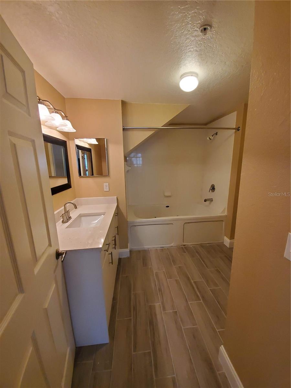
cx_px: 146
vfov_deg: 106.2
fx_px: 146
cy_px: 194
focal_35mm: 13
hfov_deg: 89.9
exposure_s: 1/59
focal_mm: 1.8
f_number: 2.2
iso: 320
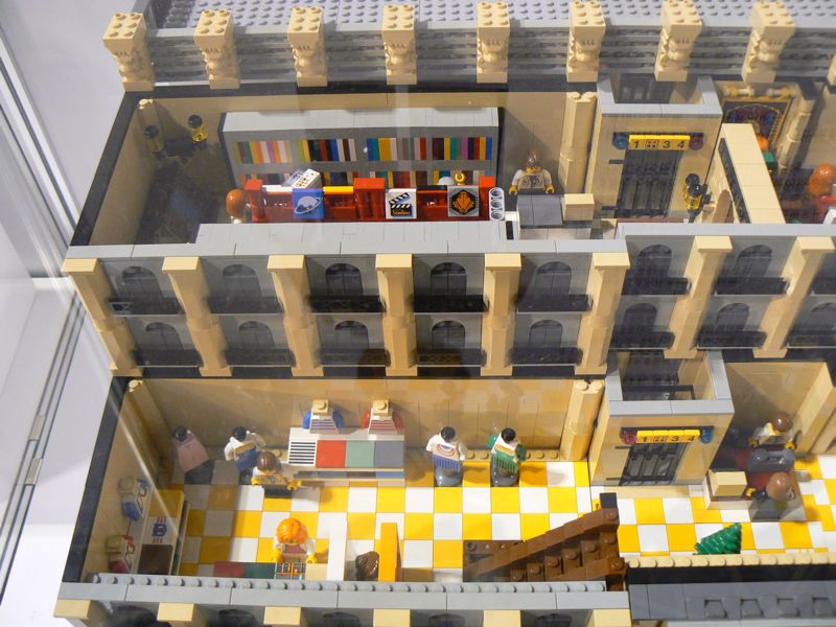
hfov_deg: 51.4
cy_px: 314
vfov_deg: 39.7
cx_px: 418
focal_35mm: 36
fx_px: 869
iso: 200
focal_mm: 6
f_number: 2.8
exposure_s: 1/15
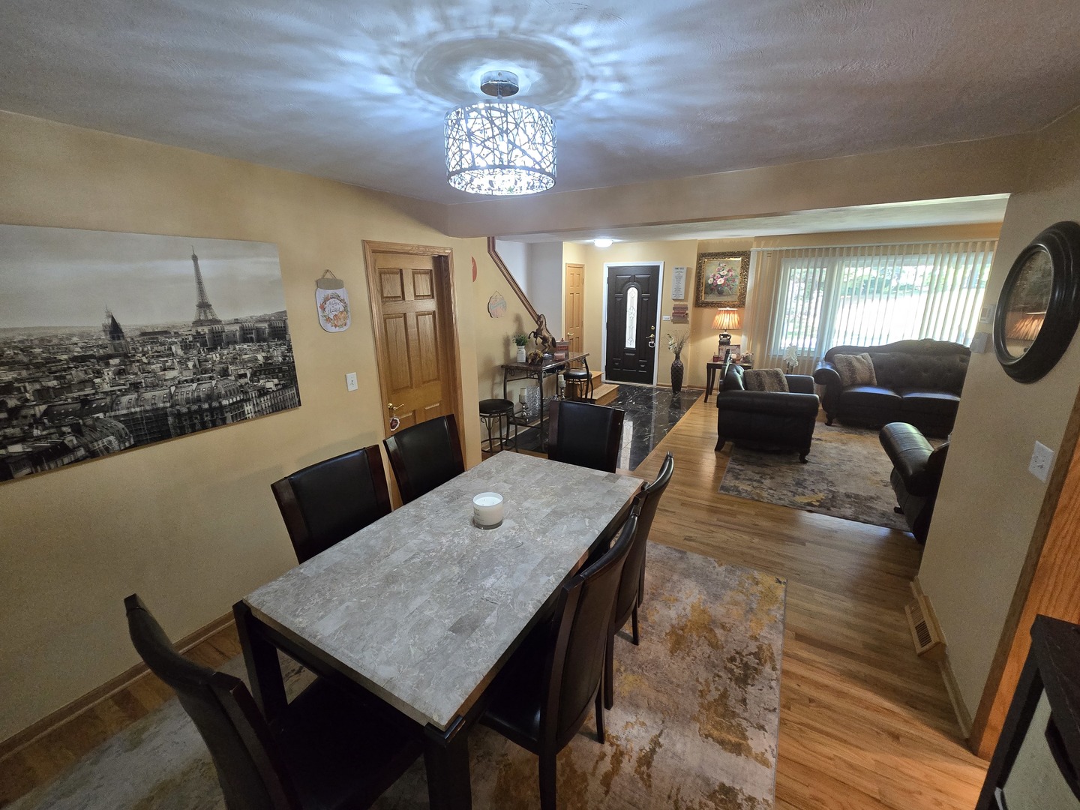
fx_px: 406
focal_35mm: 13
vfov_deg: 89.9
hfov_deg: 106.2
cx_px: 540
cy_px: 405
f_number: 2.2
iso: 640
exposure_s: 1/60
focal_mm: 2.2
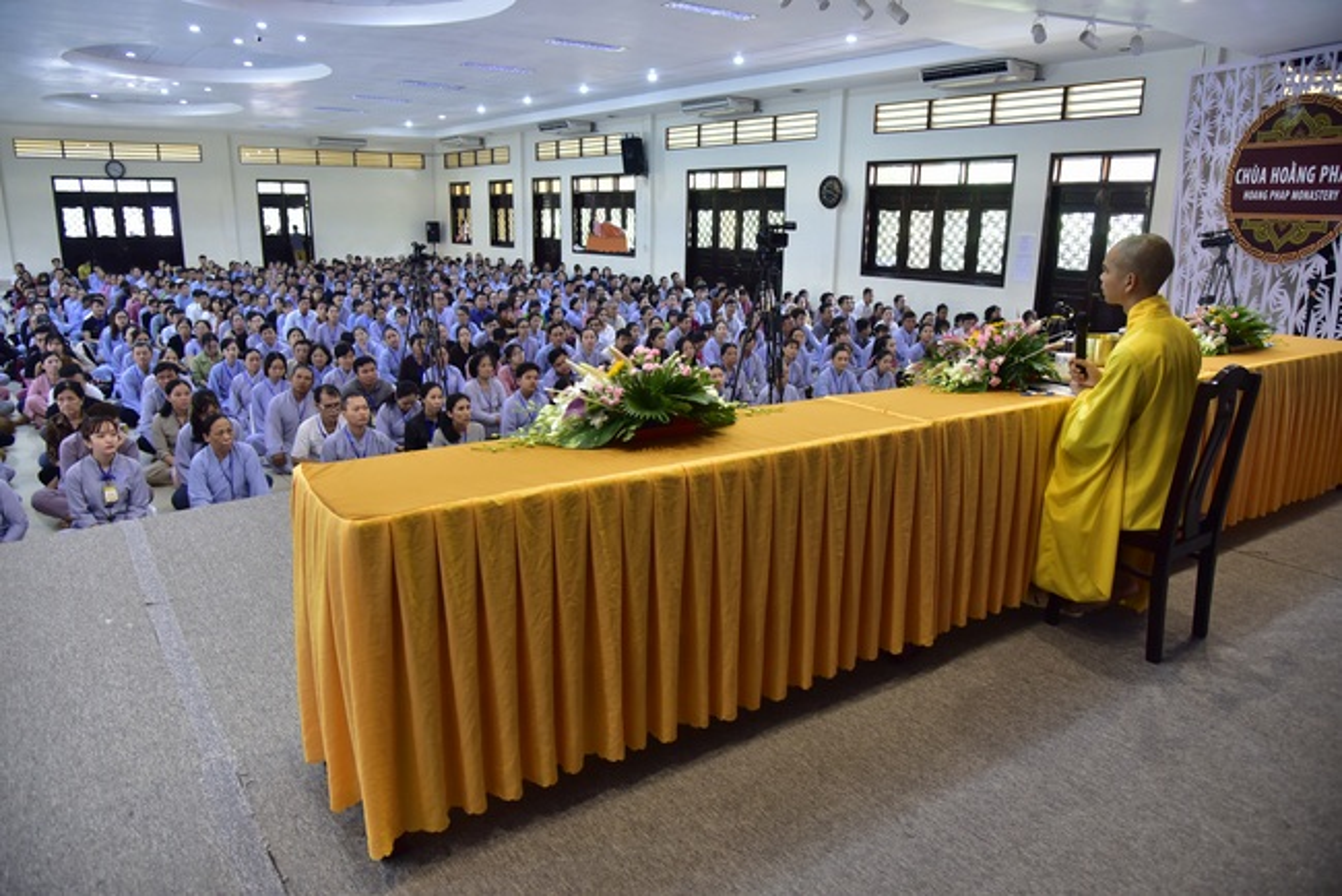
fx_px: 895
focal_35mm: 24
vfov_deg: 53.2
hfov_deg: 73.7
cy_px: 448
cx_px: 671
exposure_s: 1/50
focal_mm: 24
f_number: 4
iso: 1000
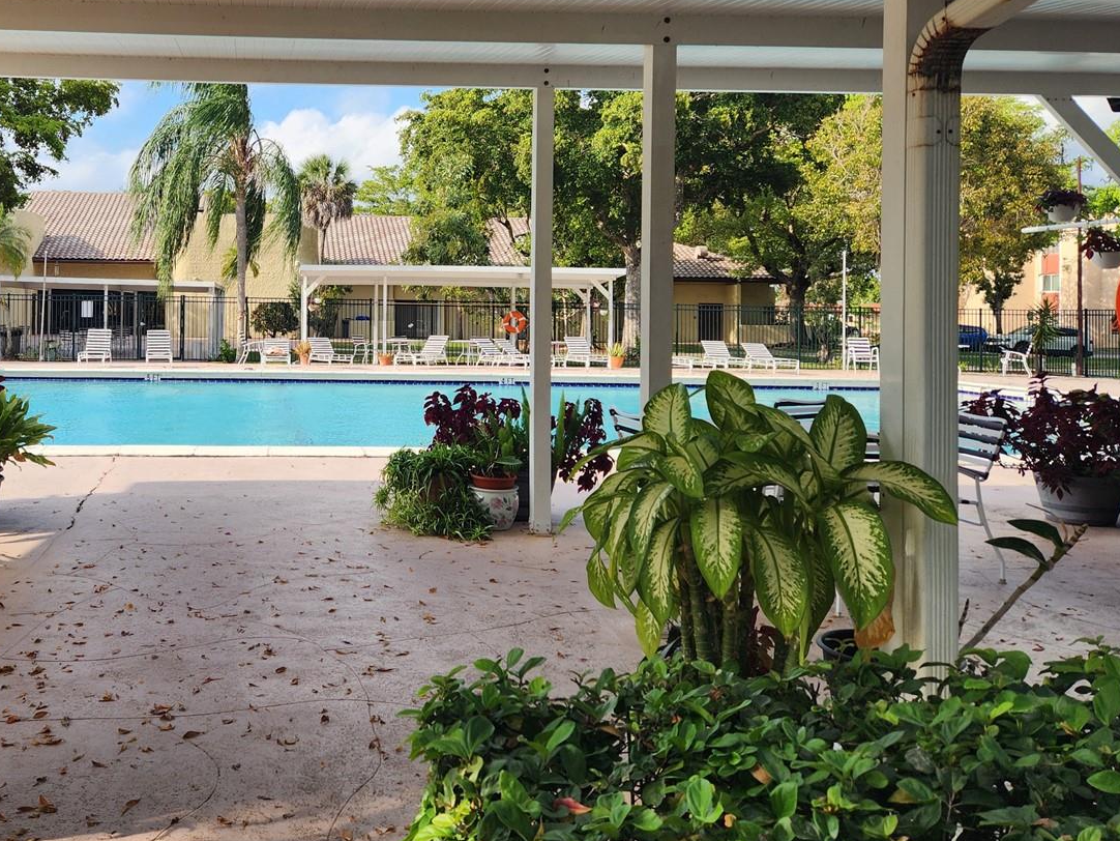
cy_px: 295
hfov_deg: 52.2
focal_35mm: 34
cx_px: 320
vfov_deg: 41.4
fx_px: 1100
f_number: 1.8
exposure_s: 1/836
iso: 20
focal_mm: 5.4
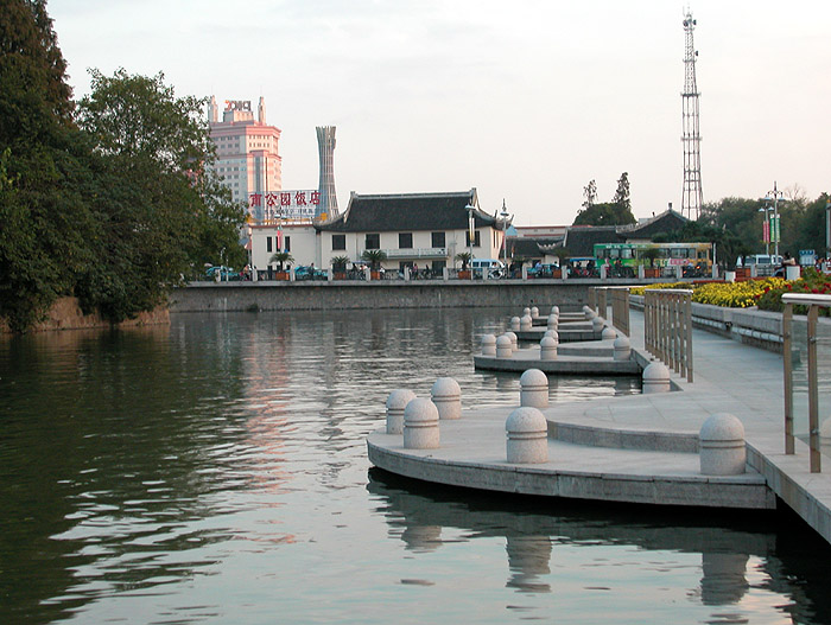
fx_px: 1659
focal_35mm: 69
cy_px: 312
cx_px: 416
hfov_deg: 28.1
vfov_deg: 21.4
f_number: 4.2
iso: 100
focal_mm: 17.5
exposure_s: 1/45.1
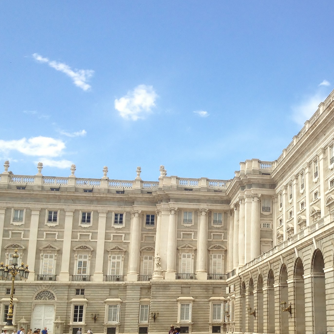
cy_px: 203
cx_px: 265
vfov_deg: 31.5
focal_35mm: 54
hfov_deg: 30.9
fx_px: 589
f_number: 2.4
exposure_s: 1/1314
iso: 50
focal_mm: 4.28
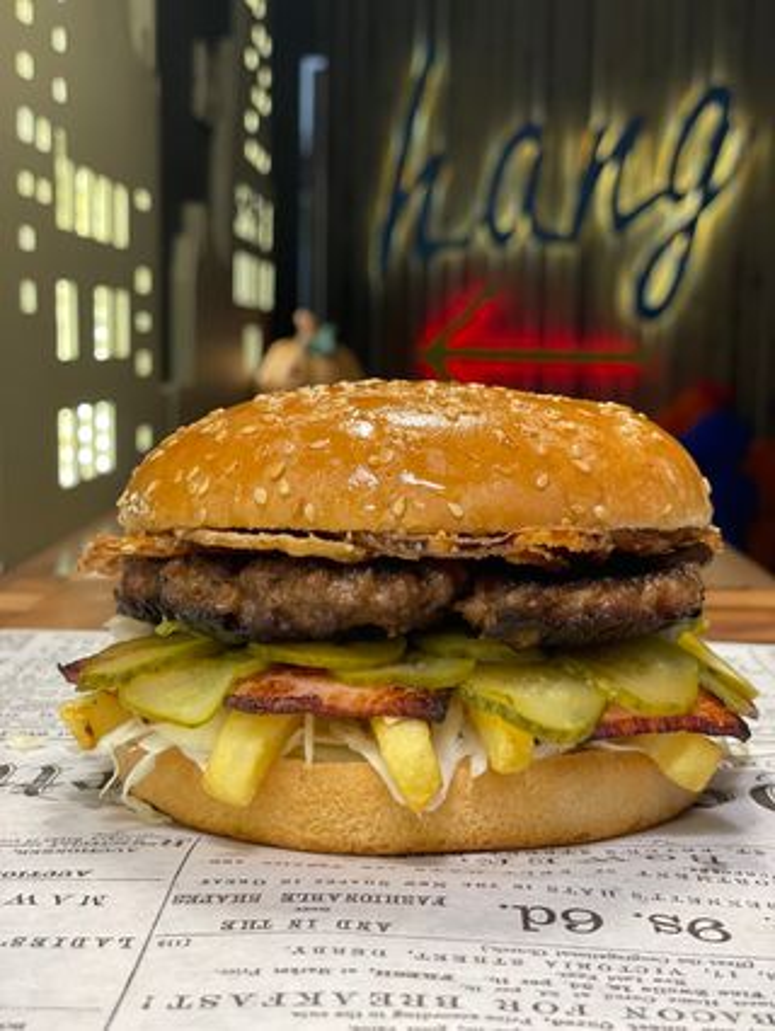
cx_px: 388
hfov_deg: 28.1
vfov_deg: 36.8
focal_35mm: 52
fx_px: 1551
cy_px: 516
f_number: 2
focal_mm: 6
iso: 160
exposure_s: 1/100
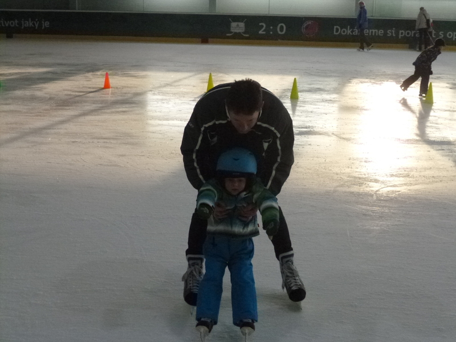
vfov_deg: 30.3
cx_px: 228
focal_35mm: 48
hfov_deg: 39.7
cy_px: 171
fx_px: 632
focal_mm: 8.6
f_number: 4
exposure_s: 1/200
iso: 800
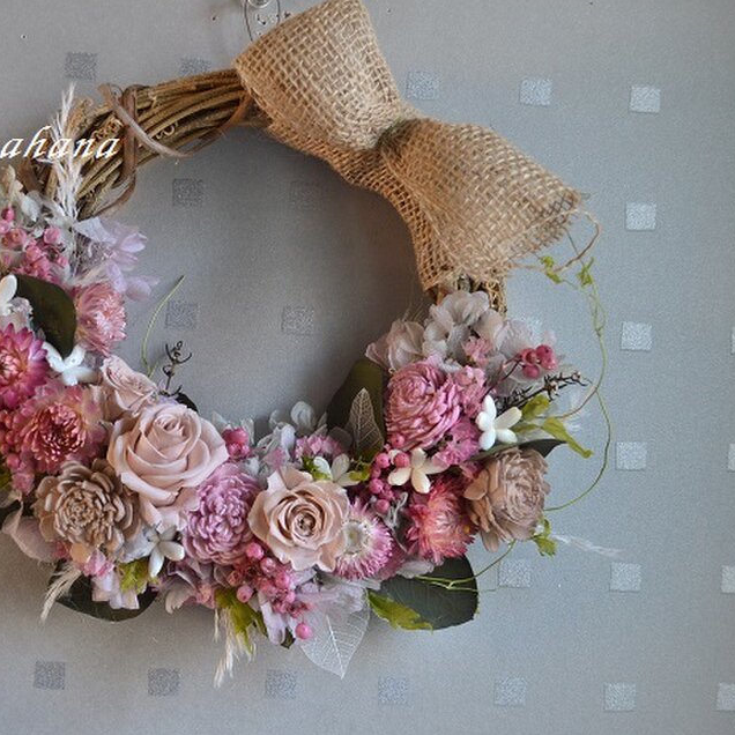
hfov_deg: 33.8
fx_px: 1201
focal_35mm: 50
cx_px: 267
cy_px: 368
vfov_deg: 34.0
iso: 500
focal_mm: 26
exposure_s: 1/15
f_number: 4.2
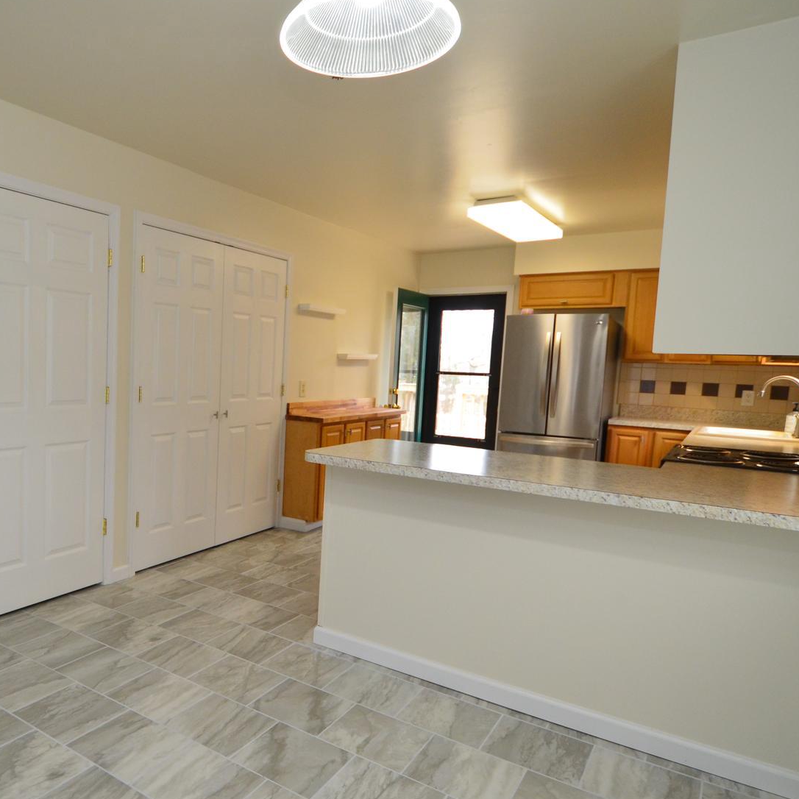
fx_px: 627
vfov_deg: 65.0
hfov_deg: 61.9
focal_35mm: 24
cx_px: 216
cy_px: 419
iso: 800
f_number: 4
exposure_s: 1/60
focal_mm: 10
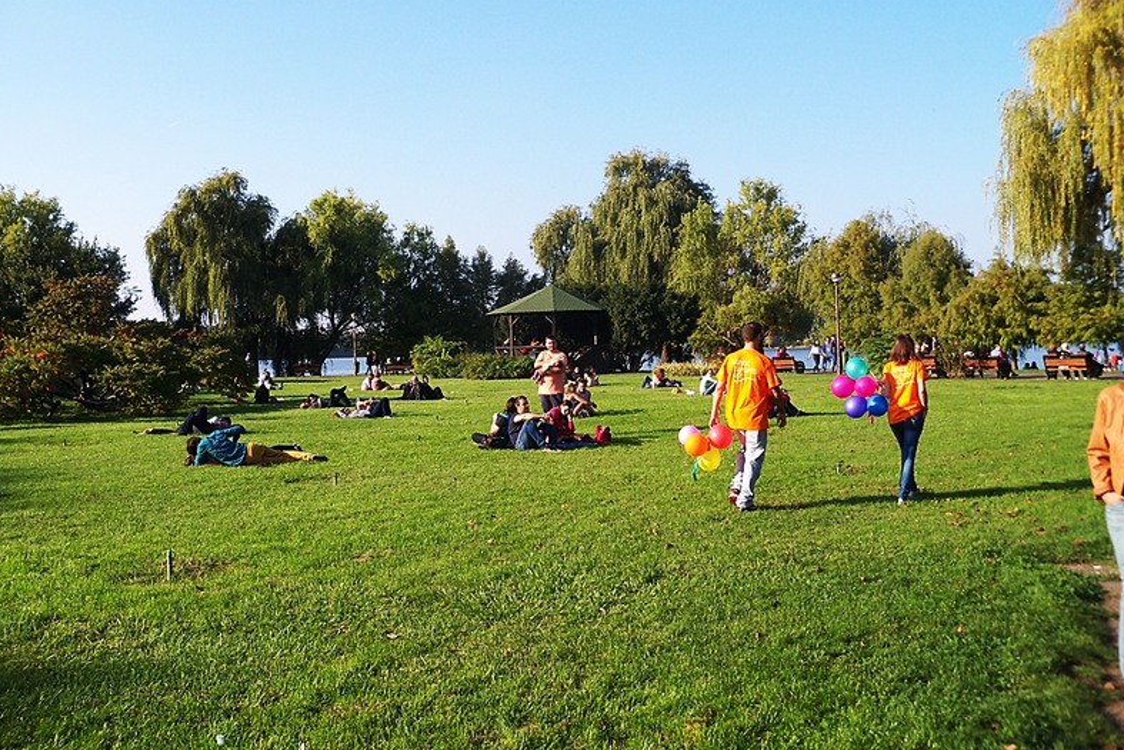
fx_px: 1155
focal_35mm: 37
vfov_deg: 36.0
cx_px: 560
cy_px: 361
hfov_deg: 51.9
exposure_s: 1/400
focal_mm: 6.2
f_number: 3.5
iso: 64
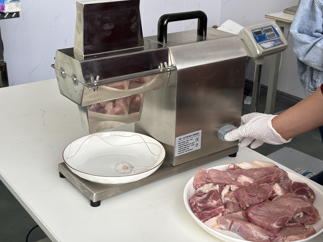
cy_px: 121
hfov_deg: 36.8
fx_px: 485
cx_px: 162
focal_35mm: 52
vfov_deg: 28.0
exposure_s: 1/131
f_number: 1.6
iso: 32
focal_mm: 5.96
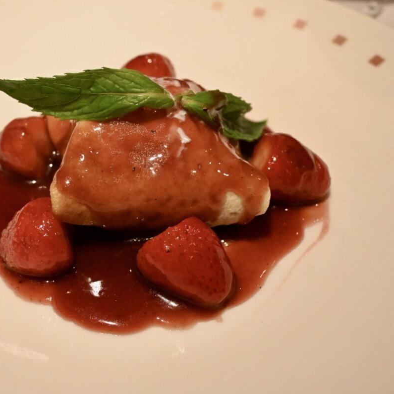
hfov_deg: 33.8
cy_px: 196
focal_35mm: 50
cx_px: 144
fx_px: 644
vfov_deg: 34.0
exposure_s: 1/60
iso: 6400
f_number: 4.5
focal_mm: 26
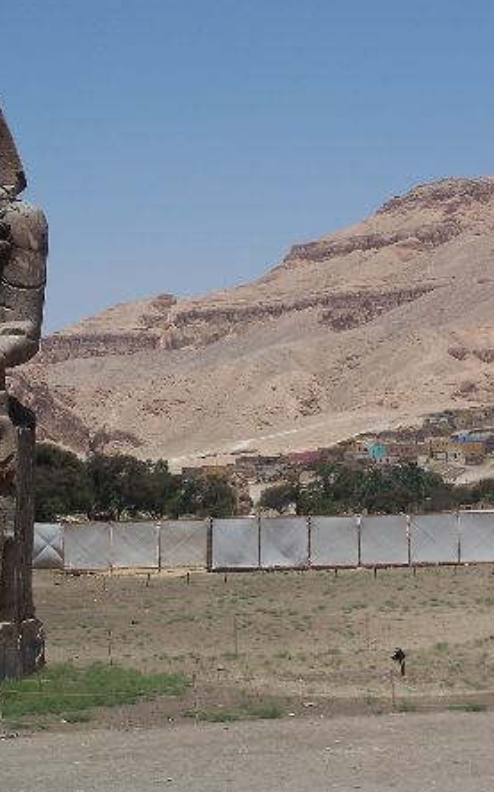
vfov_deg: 20.0
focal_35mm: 104
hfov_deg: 12.5
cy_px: 326
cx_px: 337
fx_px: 2243
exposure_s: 1/1000
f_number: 4.5
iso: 64
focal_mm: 12.6
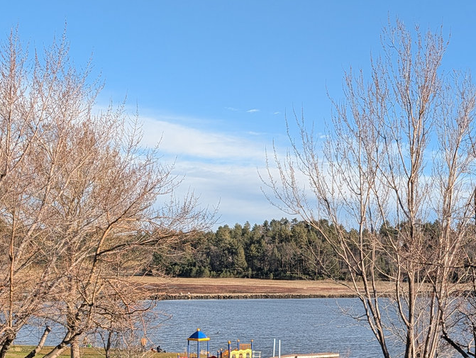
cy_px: 311
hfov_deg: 30.2
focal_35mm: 57
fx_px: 785
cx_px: 526
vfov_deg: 25.1
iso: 22
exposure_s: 1/831
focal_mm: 6.9
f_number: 1.68
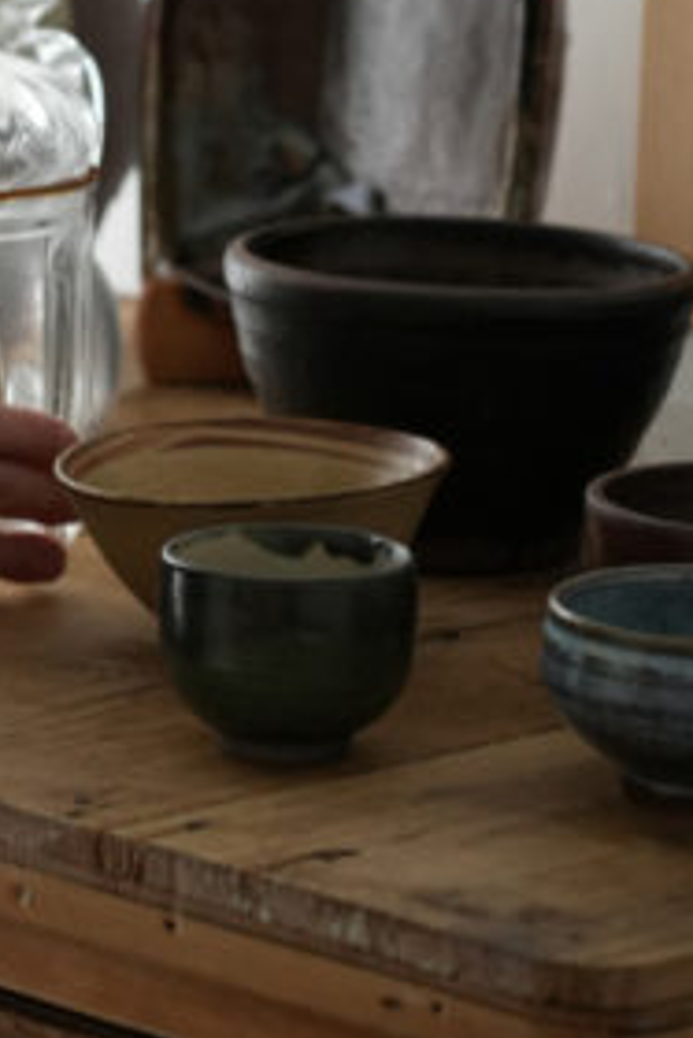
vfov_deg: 8.4
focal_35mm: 243
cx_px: -152
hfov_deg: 5.6
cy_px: -56
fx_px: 7007
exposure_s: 1/100
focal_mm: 85
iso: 2500
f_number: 4
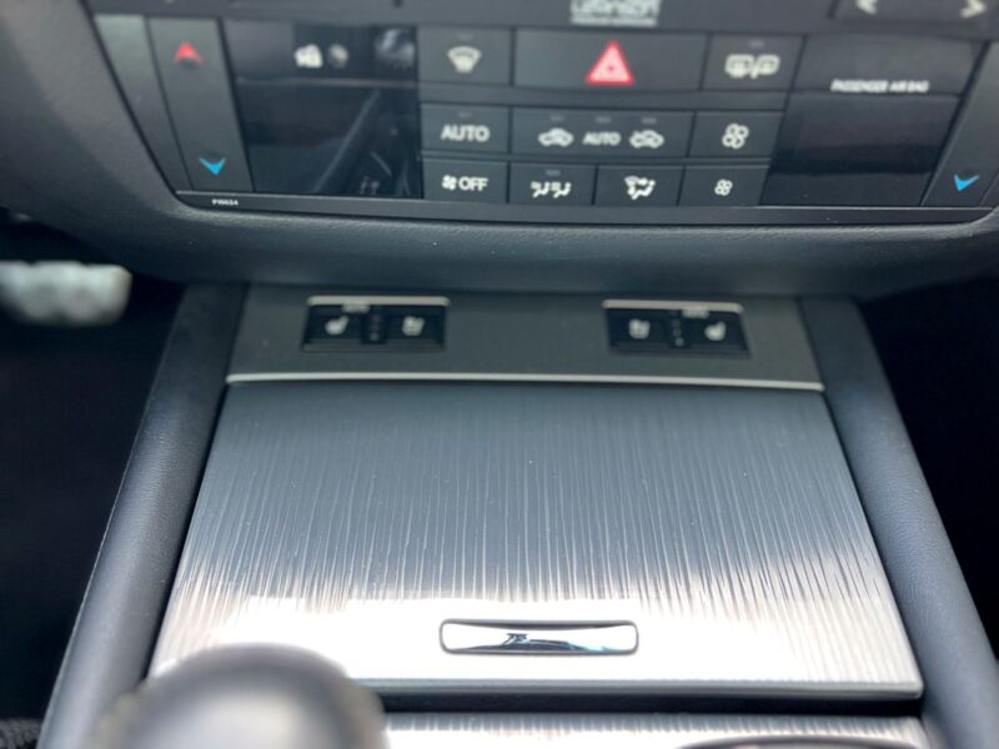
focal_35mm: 26
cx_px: 500
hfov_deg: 67.3
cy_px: 374
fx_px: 750
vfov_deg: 53.1
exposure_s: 1/60
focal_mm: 5.7
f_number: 1.5
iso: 160
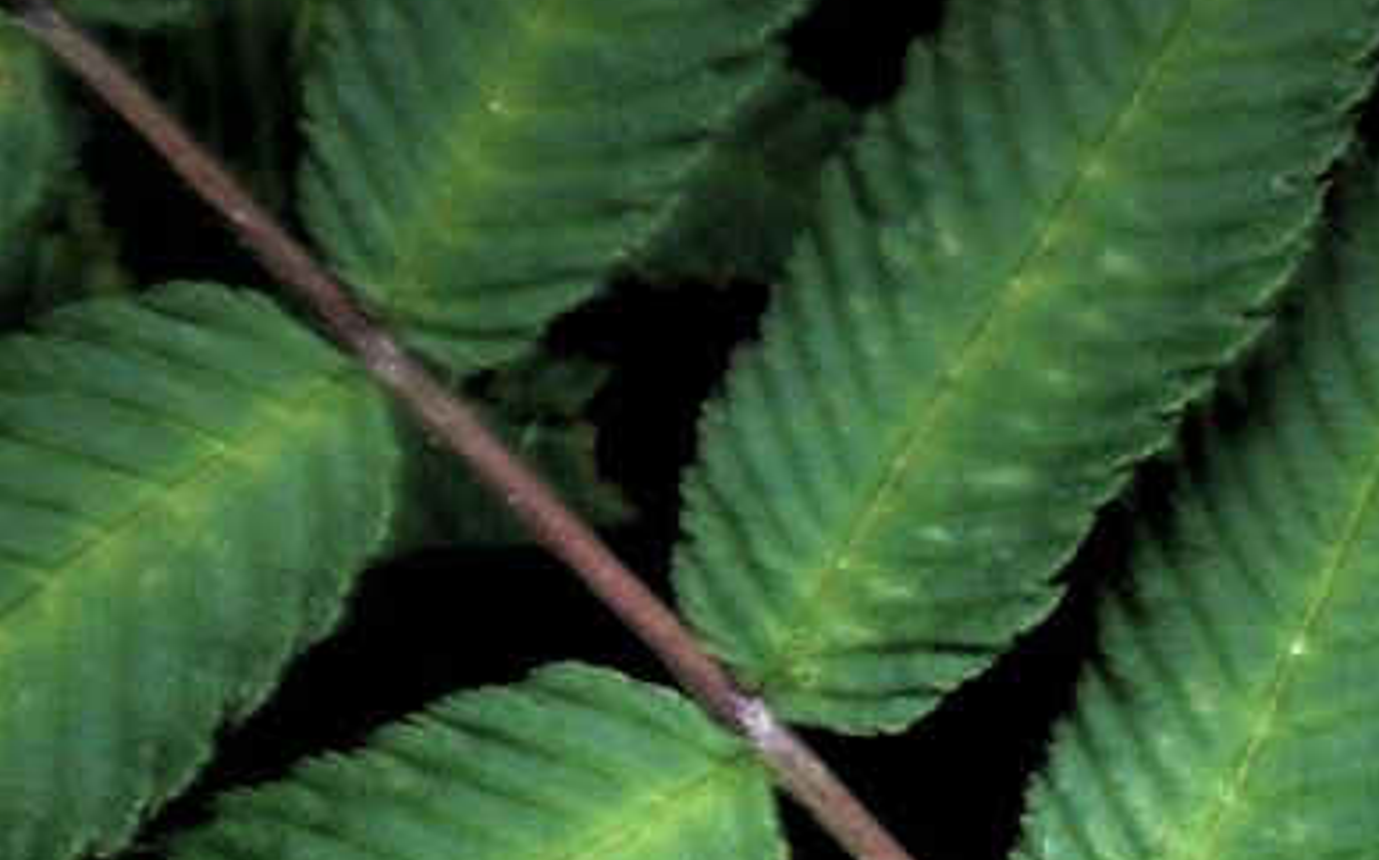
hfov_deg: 3.0
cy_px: 2804
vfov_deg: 1.8
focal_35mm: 709
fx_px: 26636
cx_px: 1475
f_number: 5.3
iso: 400
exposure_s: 1/250
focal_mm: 75
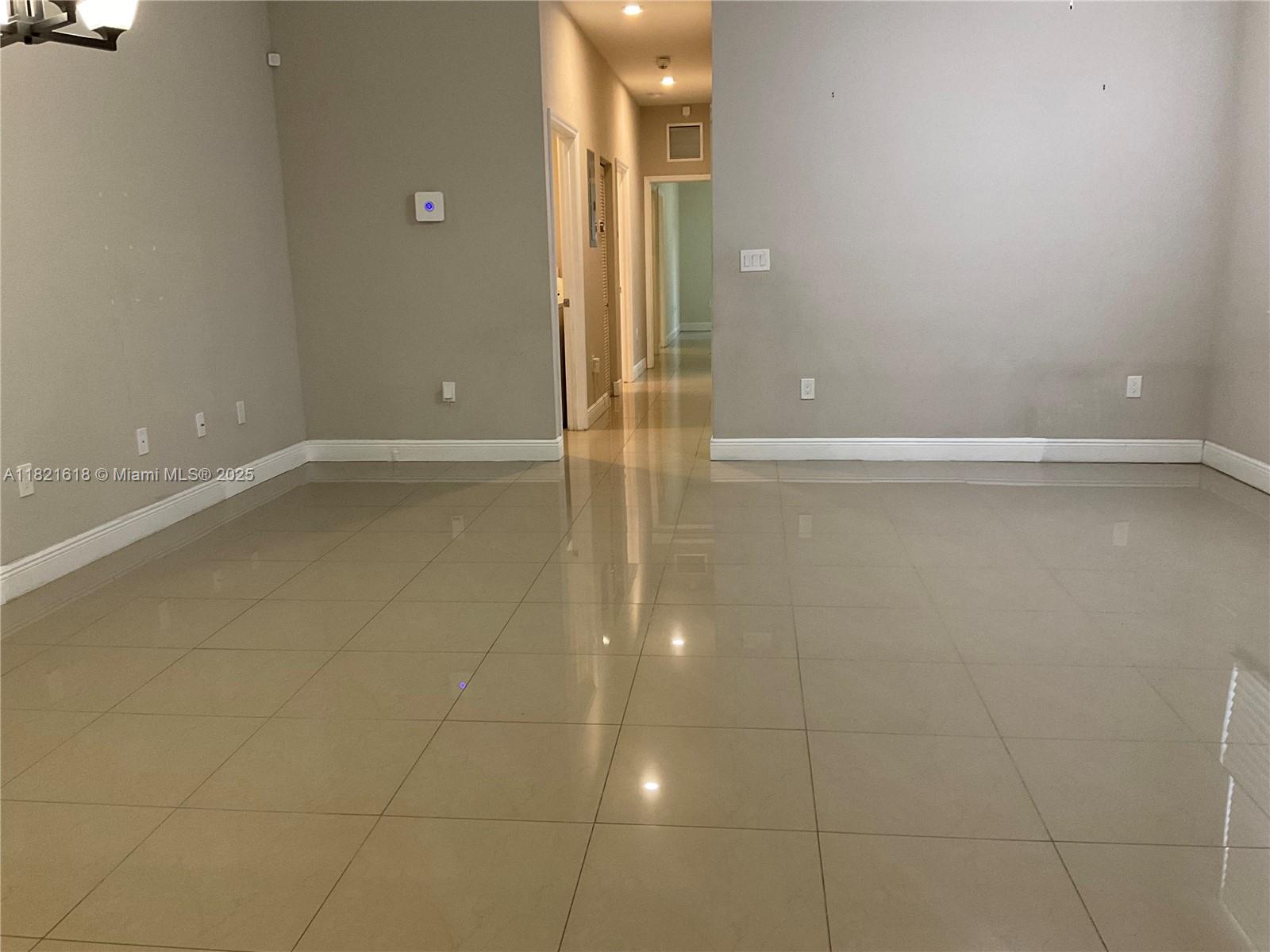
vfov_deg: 48.2
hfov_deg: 61.7
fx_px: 1064
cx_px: 635
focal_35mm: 29
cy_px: 476
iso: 160
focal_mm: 3
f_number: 1.8
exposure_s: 1/60
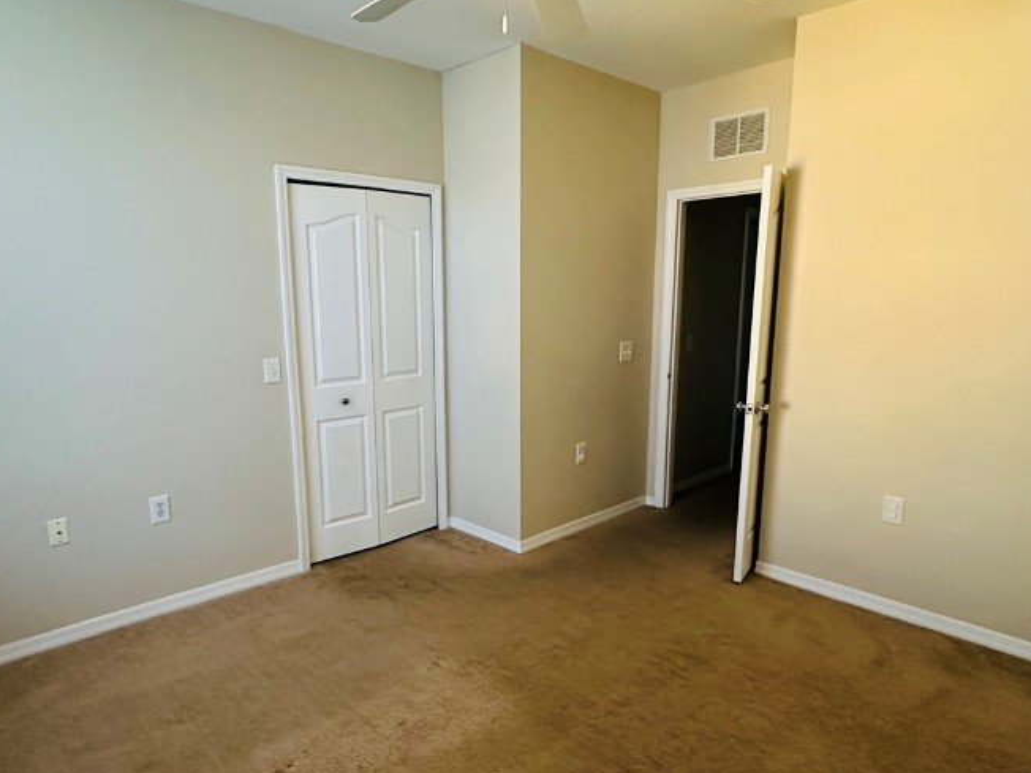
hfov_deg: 76.2
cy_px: 414
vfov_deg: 61.0
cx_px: 465
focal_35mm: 22
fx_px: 655
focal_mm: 2.22
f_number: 2.2
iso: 500
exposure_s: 1/60
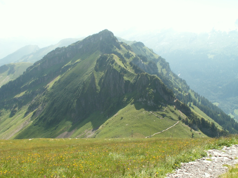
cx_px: 119
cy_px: 89
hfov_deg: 52.6
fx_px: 241
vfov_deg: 40.7
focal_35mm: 35
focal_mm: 5.86
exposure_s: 1/60
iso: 50
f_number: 8
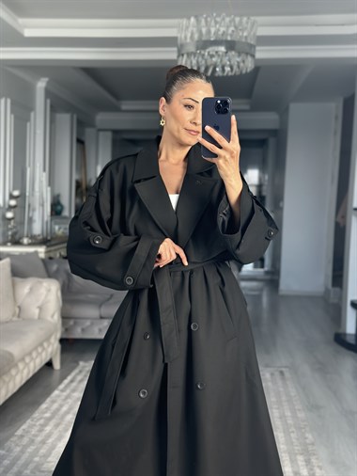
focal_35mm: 48
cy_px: 238
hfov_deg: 30.3
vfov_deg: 39.6
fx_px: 659
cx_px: 178
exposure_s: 1/172
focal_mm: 6.86
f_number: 1.78
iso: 80
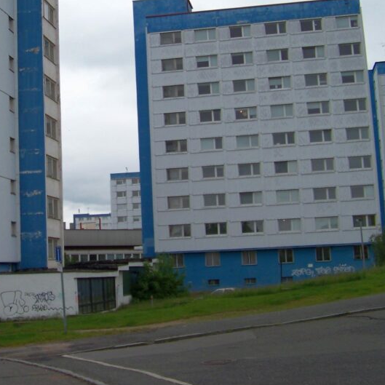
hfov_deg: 26.7
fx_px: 793
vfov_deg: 27.2
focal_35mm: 63
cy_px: 132
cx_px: 68
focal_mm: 5.85
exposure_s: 1/320
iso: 64
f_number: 2.8
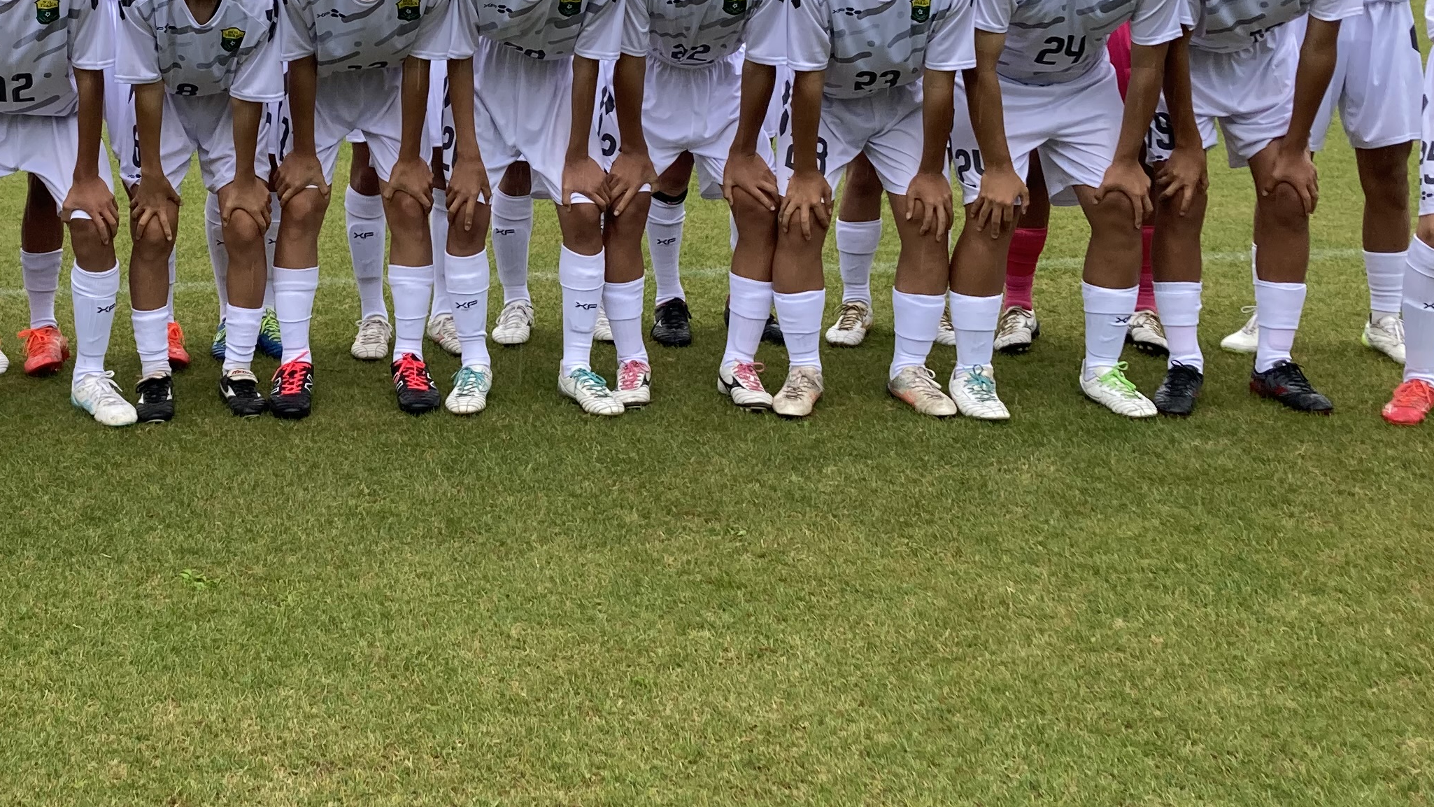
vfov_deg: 19.8
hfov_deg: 34.4
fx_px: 2281
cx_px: 411
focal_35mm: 60
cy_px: 145
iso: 20
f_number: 1.8
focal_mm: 3.99
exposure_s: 1/212
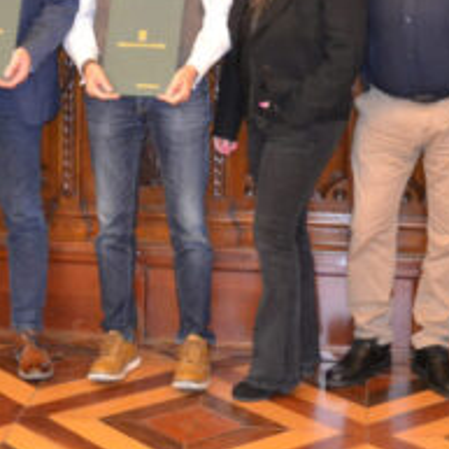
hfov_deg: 18.6
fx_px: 1365
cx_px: 165
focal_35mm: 93
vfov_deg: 18.5
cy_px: 78
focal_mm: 22
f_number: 3.8
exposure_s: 1/60
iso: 2800
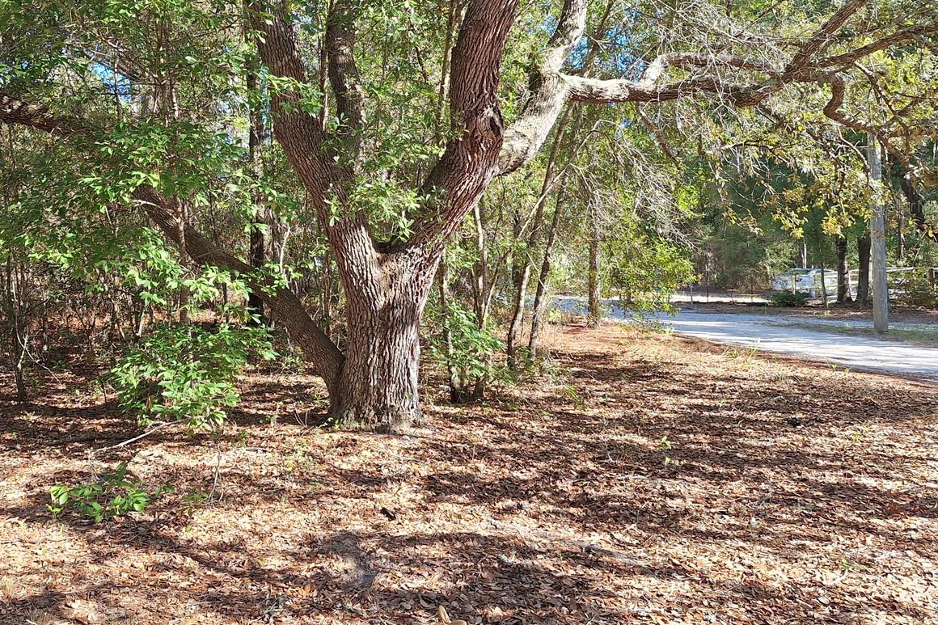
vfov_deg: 39.5
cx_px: 302
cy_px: 205
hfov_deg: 55.9
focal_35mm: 33
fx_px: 860
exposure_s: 1/364
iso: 40
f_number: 1.8
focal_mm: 5.54
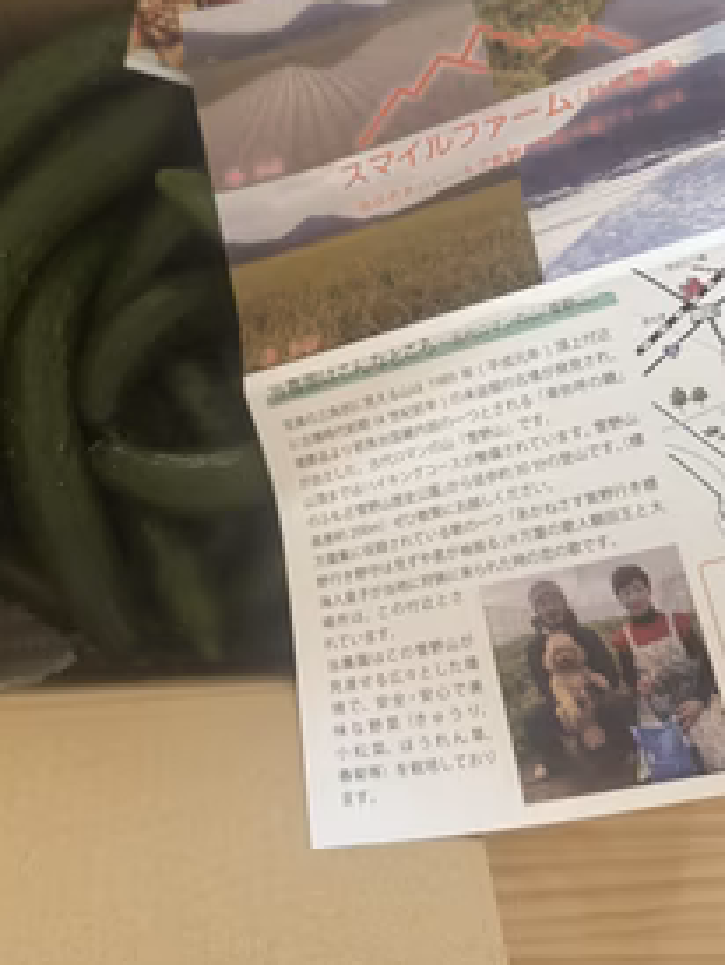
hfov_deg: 40.7
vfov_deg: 52.1
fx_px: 976
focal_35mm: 35
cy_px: 370
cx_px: 317
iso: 800
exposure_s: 1/60
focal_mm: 6.76
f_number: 1.78
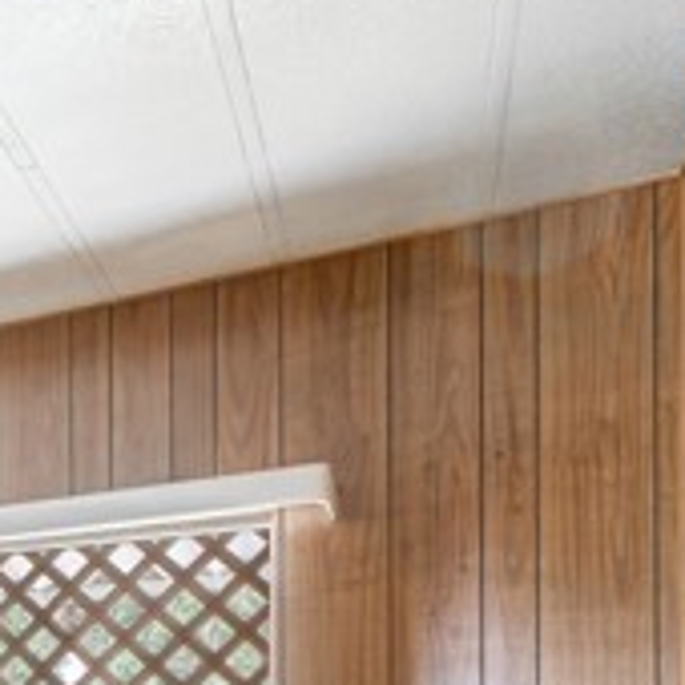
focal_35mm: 48
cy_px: 798
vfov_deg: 30.6
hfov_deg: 27.0
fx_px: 1075
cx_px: -294
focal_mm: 10
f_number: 7.1
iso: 640
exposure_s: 1
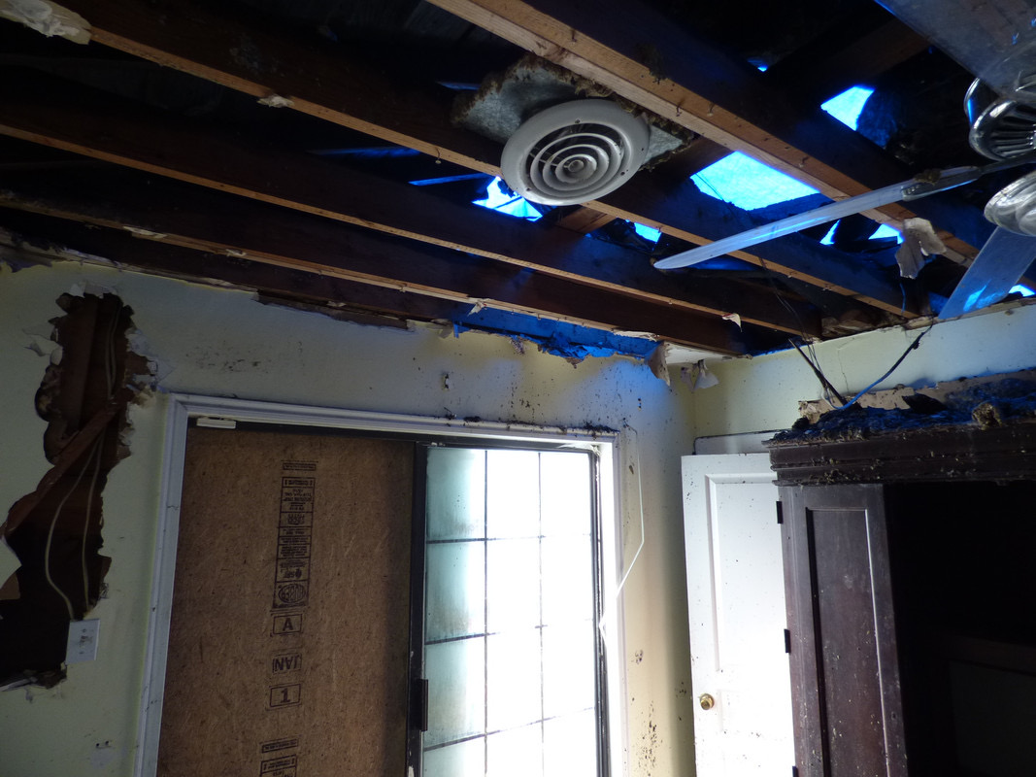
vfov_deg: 66.0
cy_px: 388
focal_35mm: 20
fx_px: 598
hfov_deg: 81.8
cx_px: 518
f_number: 2.8
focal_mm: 3.58
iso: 160
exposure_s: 1/60
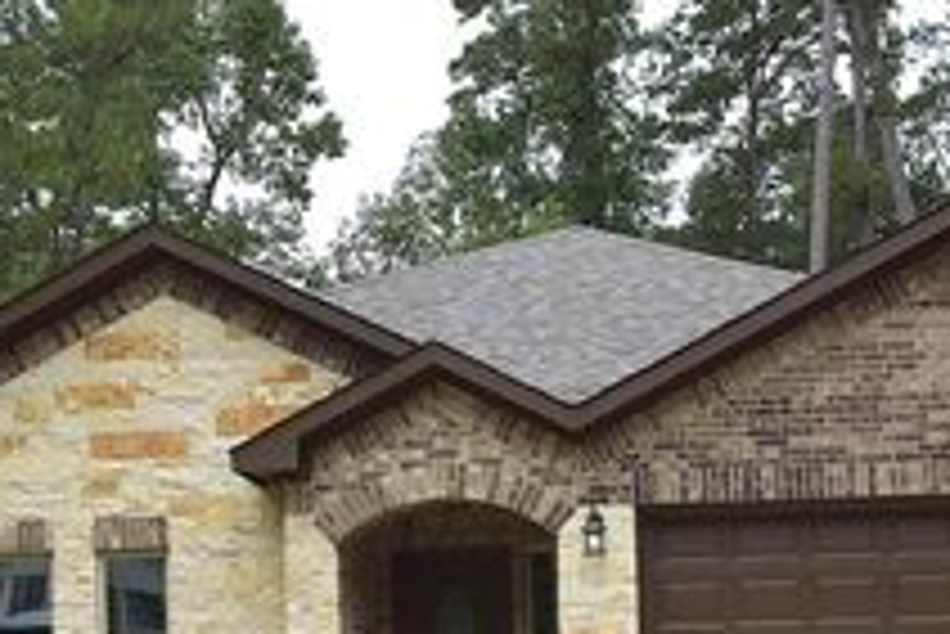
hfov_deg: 28.2
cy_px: 699
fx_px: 1875
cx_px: 662
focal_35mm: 71
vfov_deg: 18.5
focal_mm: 20
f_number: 13
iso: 800
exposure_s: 1/750
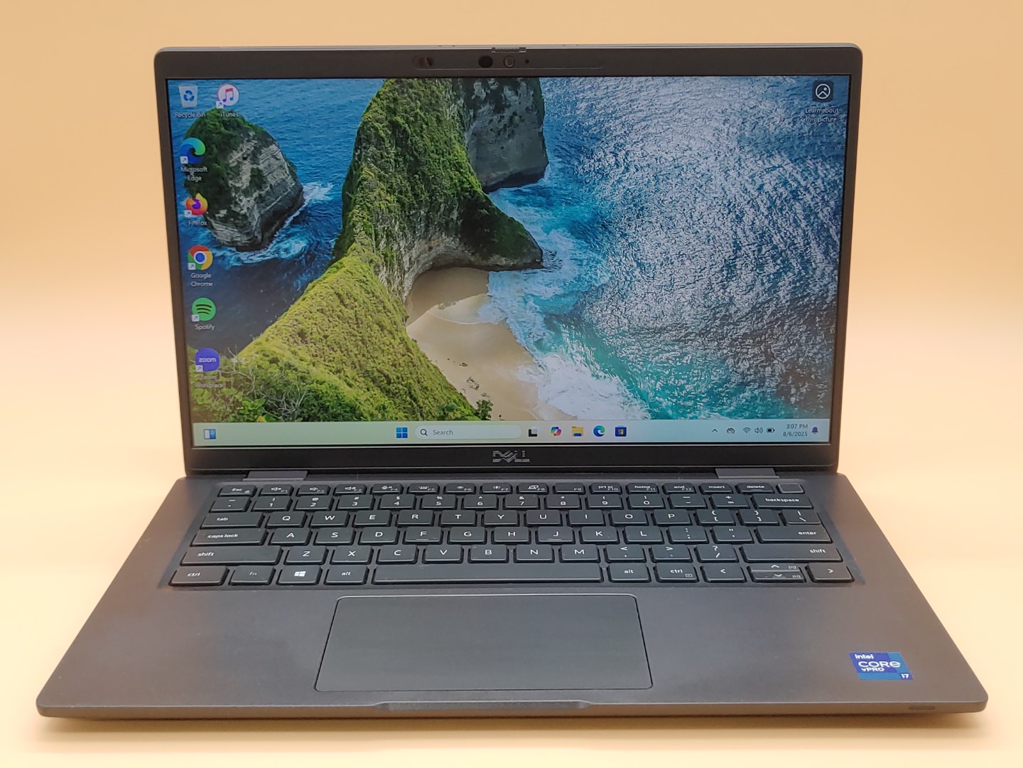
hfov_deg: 45.8
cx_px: 512
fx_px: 1212
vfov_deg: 35.1
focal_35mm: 41
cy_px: 384
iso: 50
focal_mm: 4.36
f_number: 1.8
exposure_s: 1/120
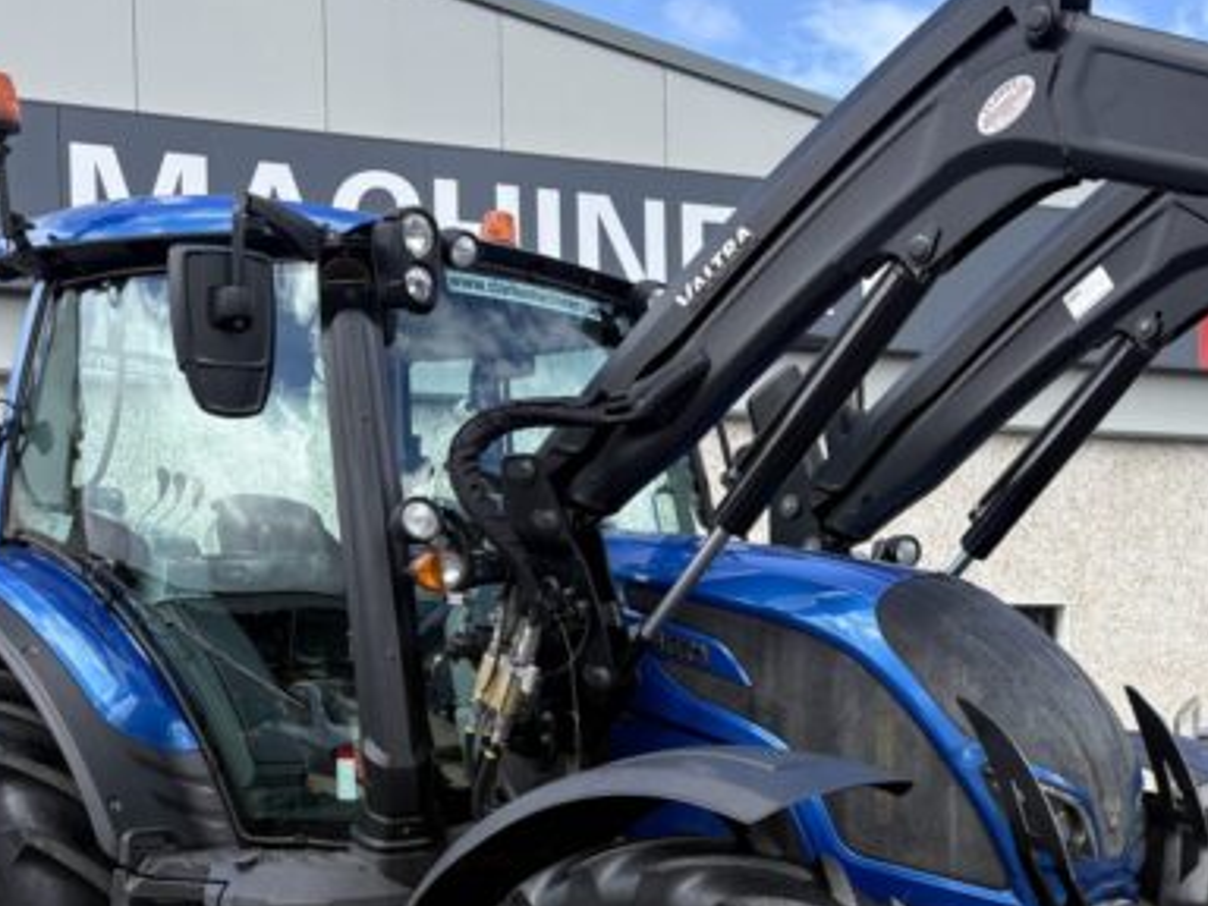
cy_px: 736
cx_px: 862
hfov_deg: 36.2
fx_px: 1815
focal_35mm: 52
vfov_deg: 27.4
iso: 50
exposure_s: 1/973
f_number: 1.6
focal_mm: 5.96
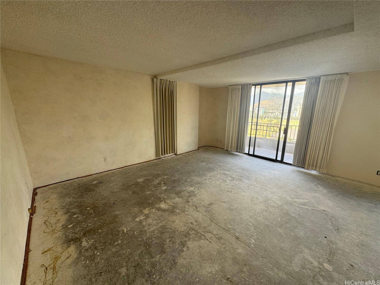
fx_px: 154
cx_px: 190
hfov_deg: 102.1
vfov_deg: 85.7
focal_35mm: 14
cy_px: 142
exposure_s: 1/99
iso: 125
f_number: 2.2
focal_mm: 2.22
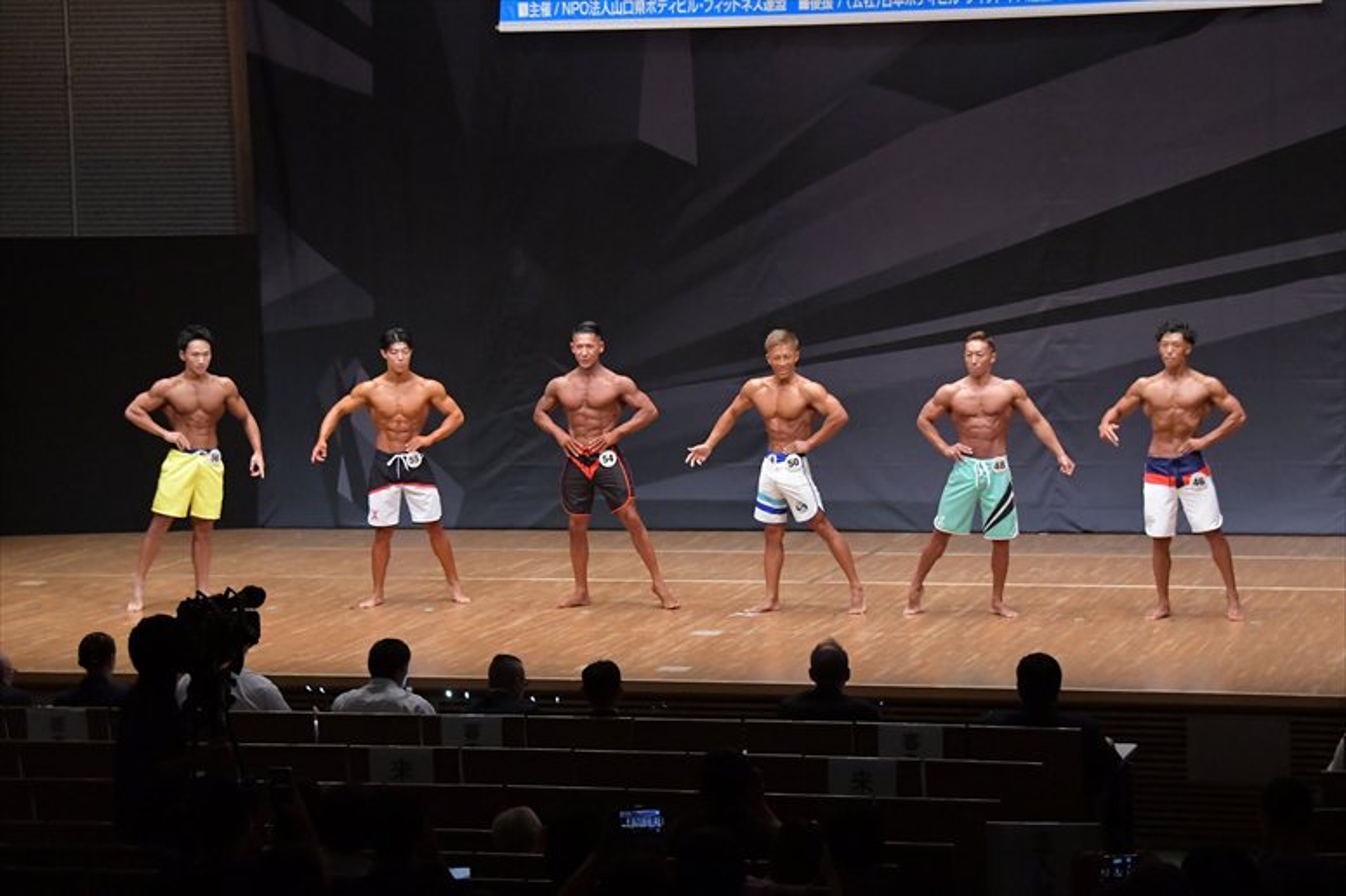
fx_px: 3812
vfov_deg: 13.4
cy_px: 448
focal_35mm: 102
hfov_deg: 20.0
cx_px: 673
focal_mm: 68
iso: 6400
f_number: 5.6
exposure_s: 1/400
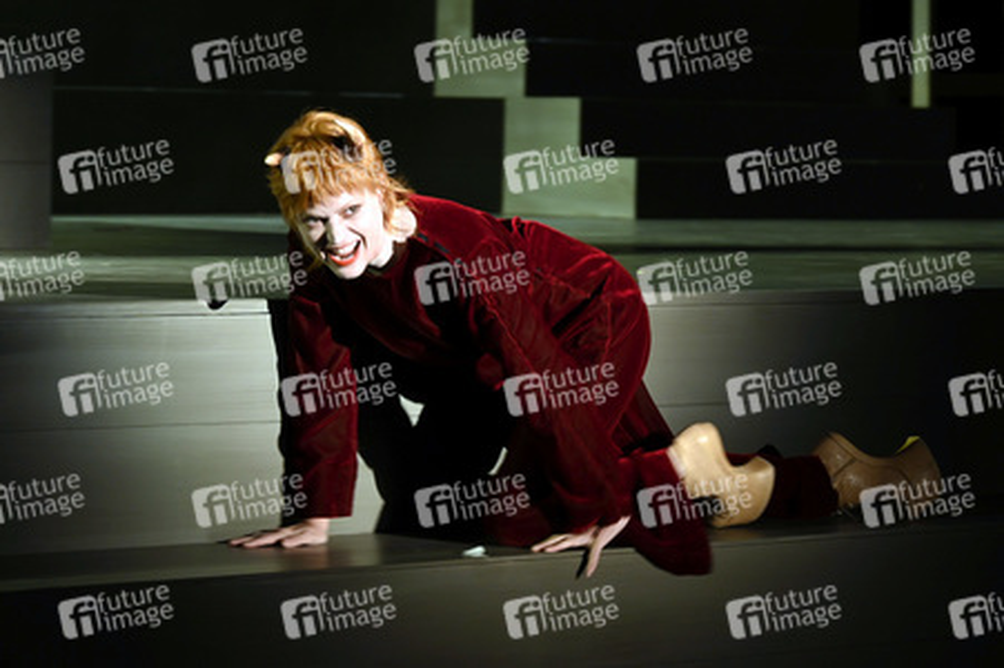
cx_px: 502
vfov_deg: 11.9
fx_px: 3205
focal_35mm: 115
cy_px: 334
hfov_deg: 17.8
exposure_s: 1/60
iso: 1600
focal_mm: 115
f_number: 6.3
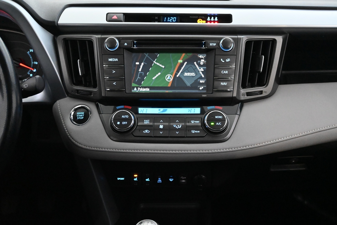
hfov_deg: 45.0
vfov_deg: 30.8
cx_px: 168
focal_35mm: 44
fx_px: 407
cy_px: 112
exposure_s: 1/50
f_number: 4.8
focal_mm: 29
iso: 9000
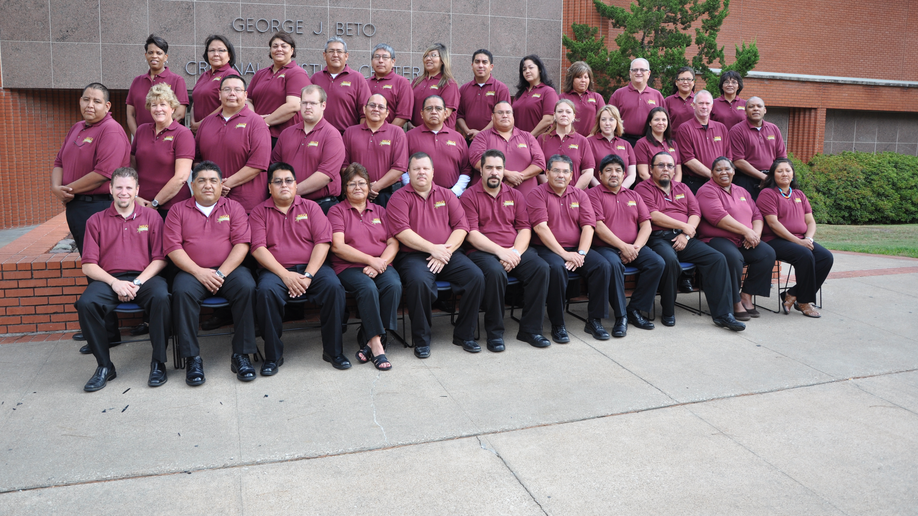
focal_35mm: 29
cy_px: 223
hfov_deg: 66.1
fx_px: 706
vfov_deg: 40.1
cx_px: 449
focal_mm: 18
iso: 200
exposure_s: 1/125
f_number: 5.6
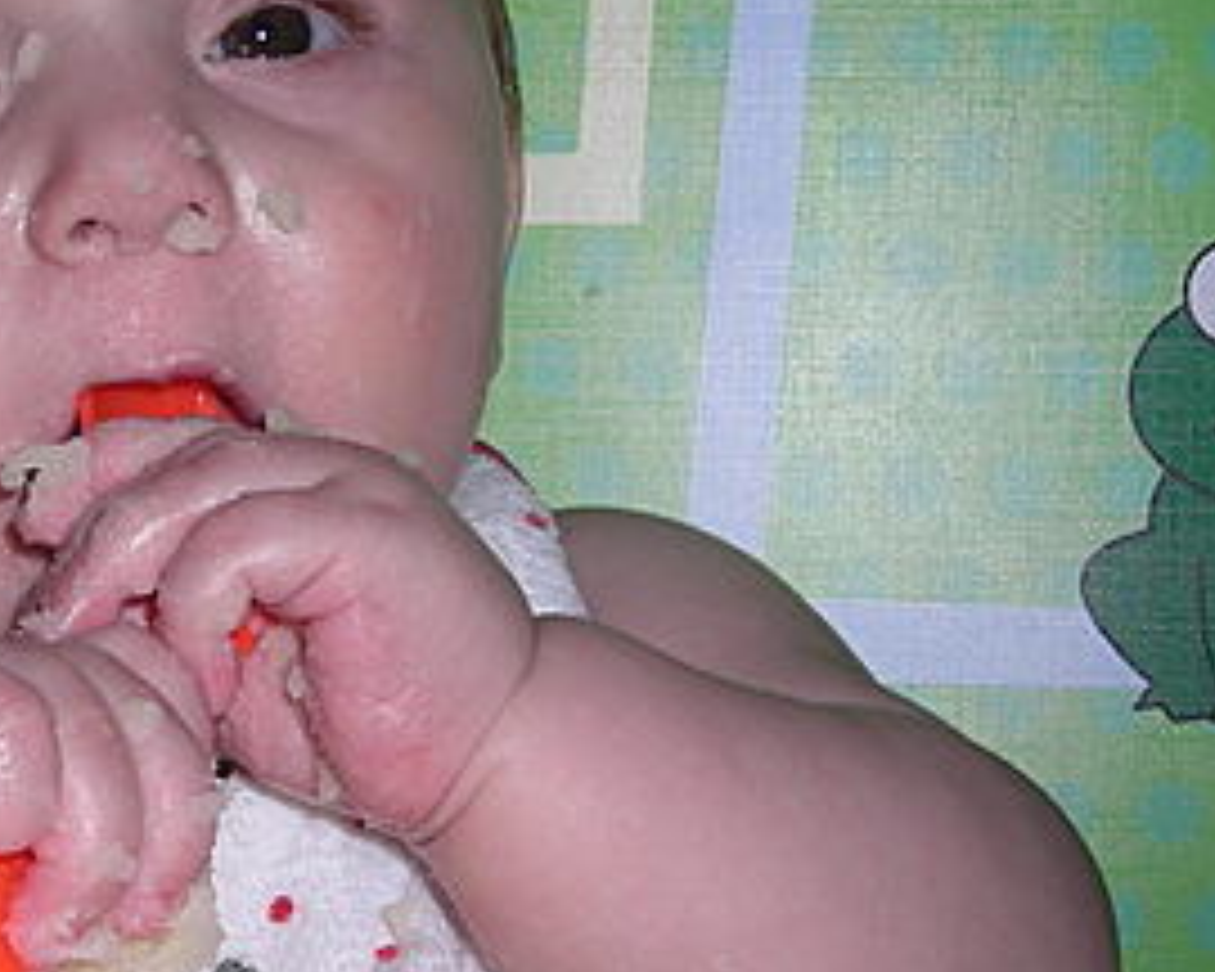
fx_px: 3164
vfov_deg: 17.5
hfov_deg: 21.3
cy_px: 518
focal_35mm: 88
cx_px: 144
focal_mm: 6.3
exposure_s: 1/60
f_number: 3.2
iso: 50
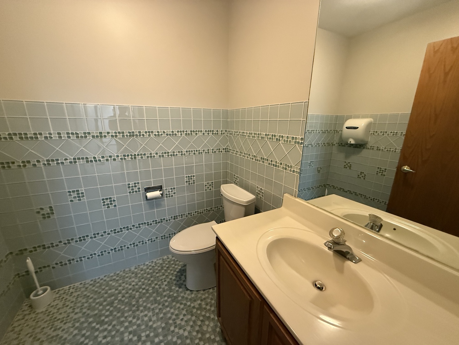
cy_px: 172
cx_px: 230
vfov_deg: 85.7
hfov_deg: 102.1
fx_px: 186
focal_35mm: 14
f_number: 2.2
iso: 640
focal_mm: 2.22
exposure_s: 1/60
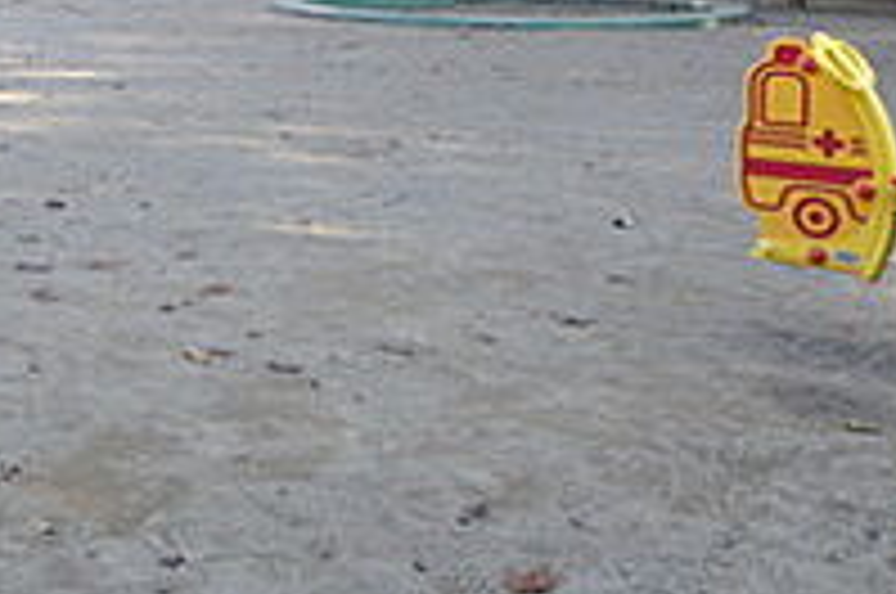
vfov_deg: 23.5
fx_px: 1336
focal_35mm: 54
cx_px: 122
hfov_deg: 35.3
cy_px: -65
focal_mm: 11.5
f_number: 13
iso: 320
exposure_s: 1/30
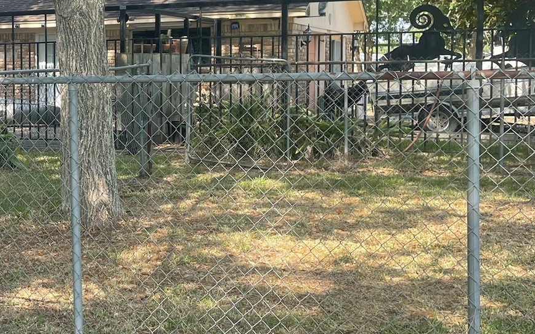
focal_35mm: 65
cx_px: -50
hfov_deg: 28.7
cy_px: 118
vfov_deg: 20.0
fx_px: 948
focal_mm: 5.1
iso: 32
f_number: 1.6
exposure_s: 1/1188
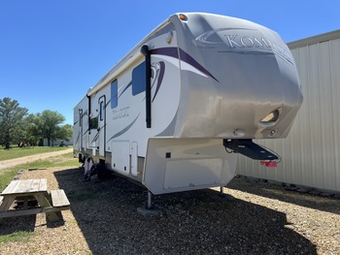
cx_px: 170
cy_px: 128
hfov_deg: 67.3
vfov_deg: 53.1
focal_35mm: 26
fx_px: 256
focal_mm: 5.7
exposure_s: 1/2513
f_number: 1.5
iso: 50
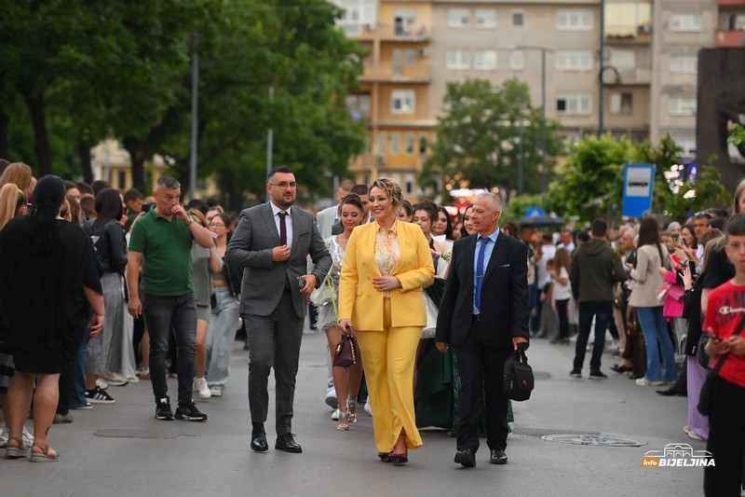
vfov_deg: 11.4
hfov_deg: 17.1
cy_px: 248
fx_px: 2483
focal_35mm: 120
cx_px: 372
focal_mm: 120
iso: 1600
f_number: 2.8
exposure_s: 1/1250
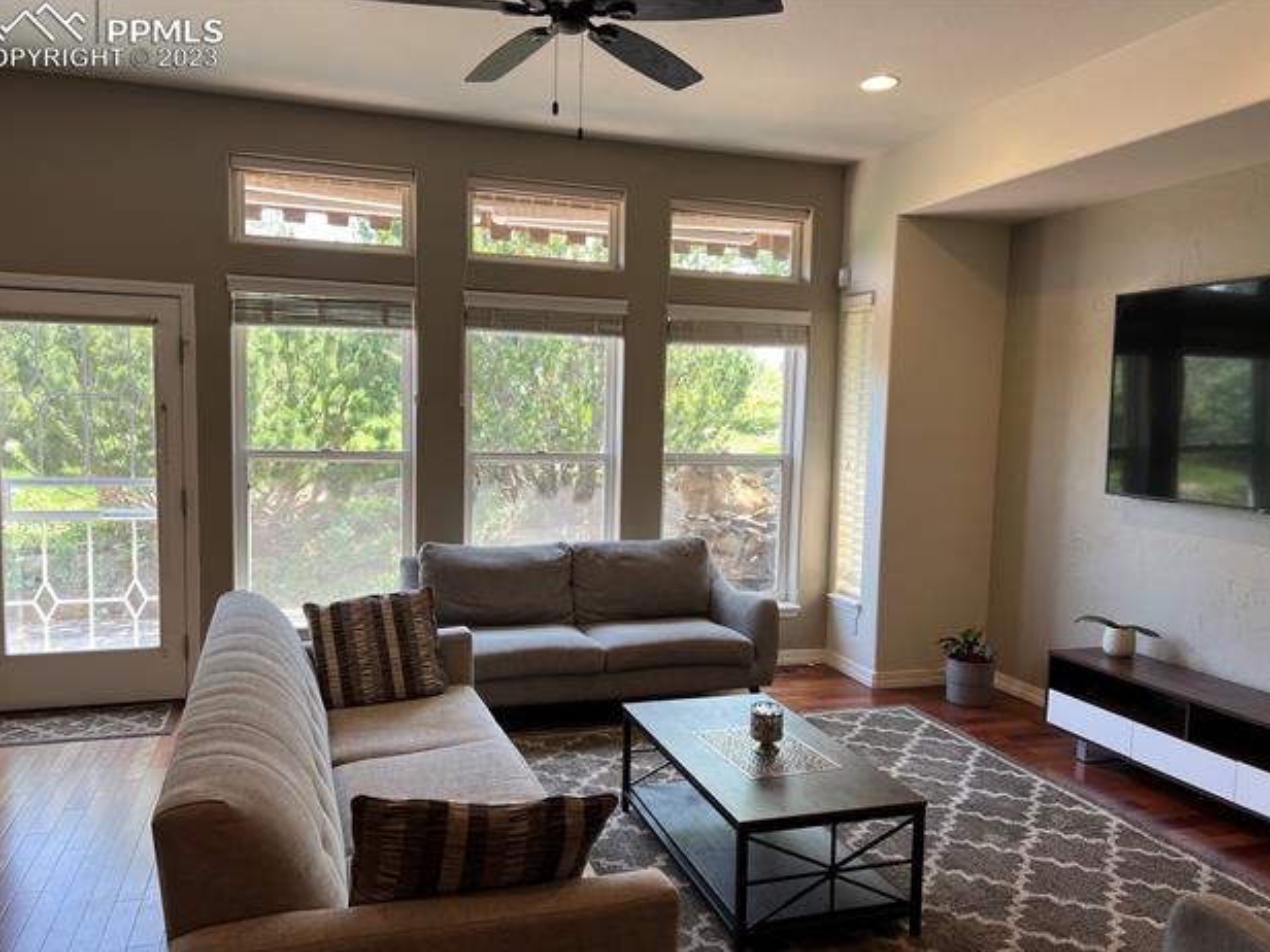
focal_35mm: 27
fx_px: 991
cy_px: 489
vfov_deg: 51.3
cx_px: 625
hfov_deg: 65.3
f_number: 1.5
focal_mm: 5.7
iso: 40
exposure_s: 1/120
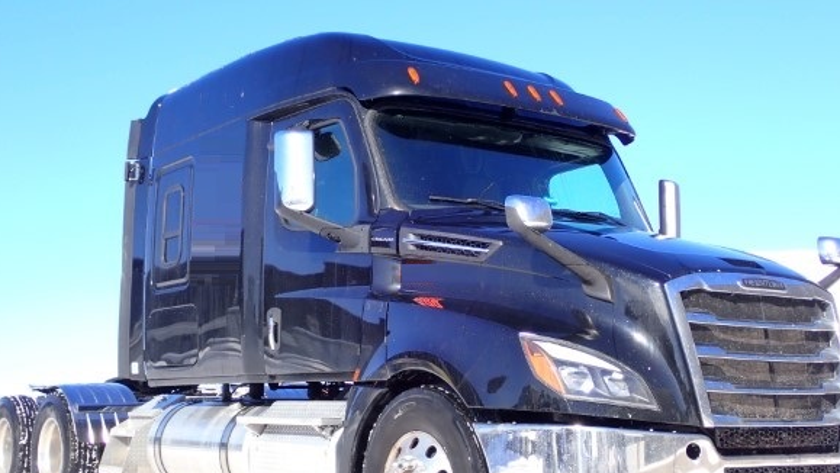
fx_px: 1181
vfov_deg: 22.6
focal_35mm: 53
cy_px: 279
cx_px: 431
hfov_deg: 39.2
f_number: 4
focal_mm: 7.84
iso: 100
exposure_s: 1/400
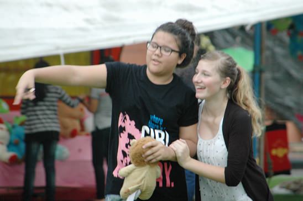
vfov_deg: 3.7
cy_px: 100
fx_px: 3152
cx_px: 152
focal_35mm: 375
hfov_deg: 5.5
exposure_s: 1/100
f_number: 7.1
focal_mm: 250
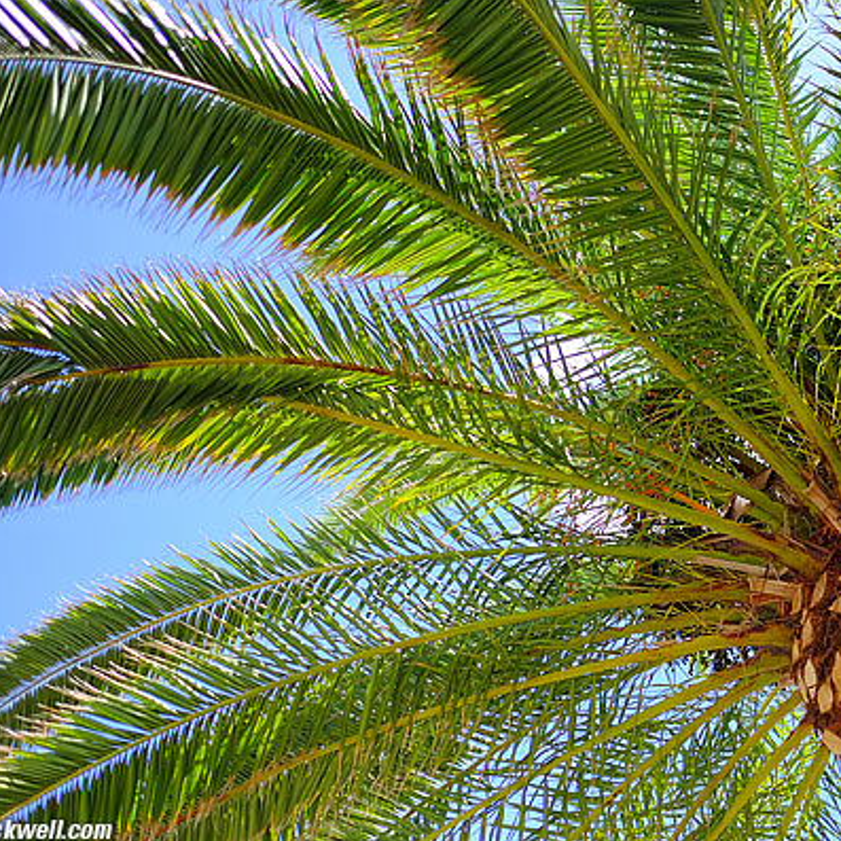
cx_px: 525
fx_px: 1237
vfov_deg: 37.6
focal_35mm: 45
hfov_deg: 37.3
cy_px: 422
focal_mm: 23
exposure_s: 1/4000
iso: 200
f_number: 1.4
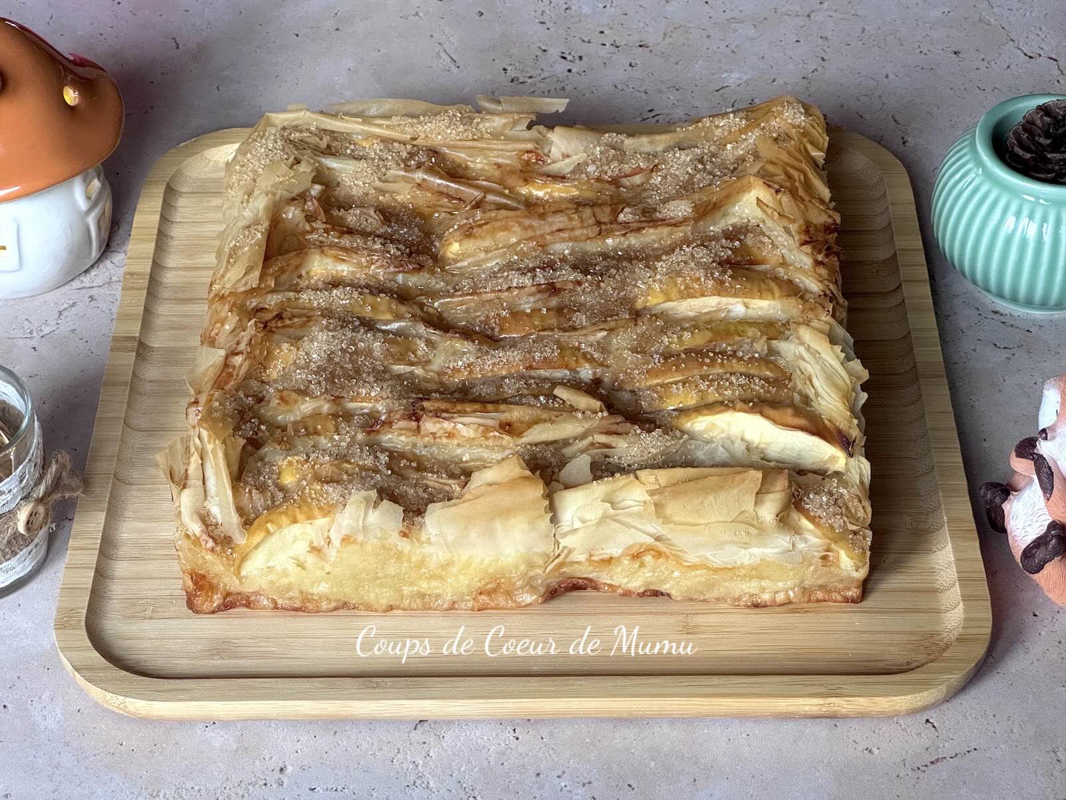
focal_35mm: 77
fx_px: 2371
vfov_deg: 19.1
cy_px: 400
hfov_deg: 25.3
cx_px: 533
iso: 400
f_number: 2.8
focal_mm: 9
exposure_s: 1/60
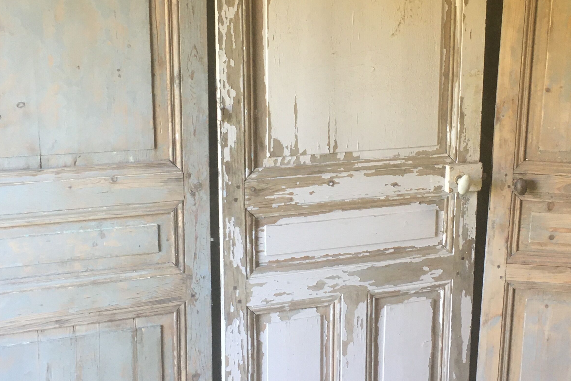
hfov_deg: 38.1
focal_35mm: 52
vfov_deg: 25.9
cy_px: 146
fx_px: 825
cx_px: 326
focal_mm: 4.15
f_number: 2.2
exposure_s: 1/33
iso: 100
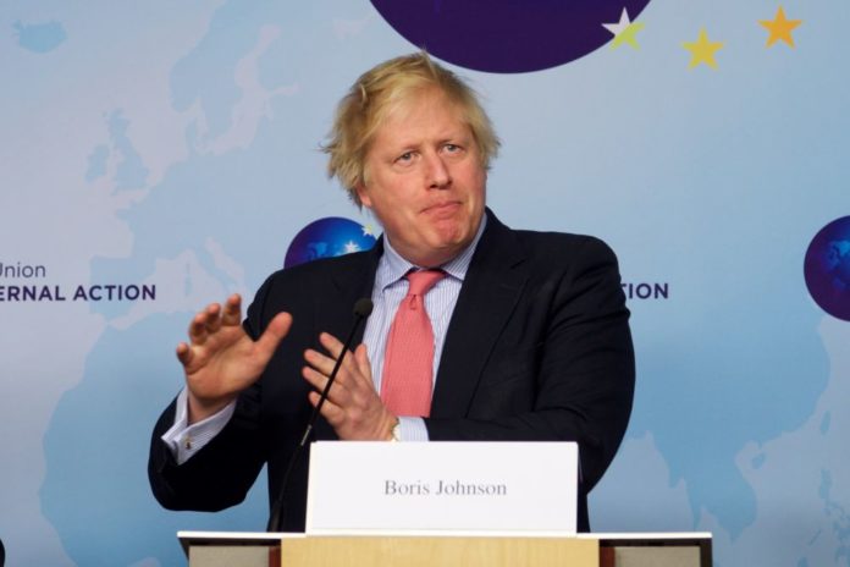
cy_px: 284
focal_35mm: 70
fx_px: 1653
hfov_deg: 28.8
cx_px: 425
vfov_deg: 19.5
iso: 800
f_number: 5.6
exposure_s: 1/160
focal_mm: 70
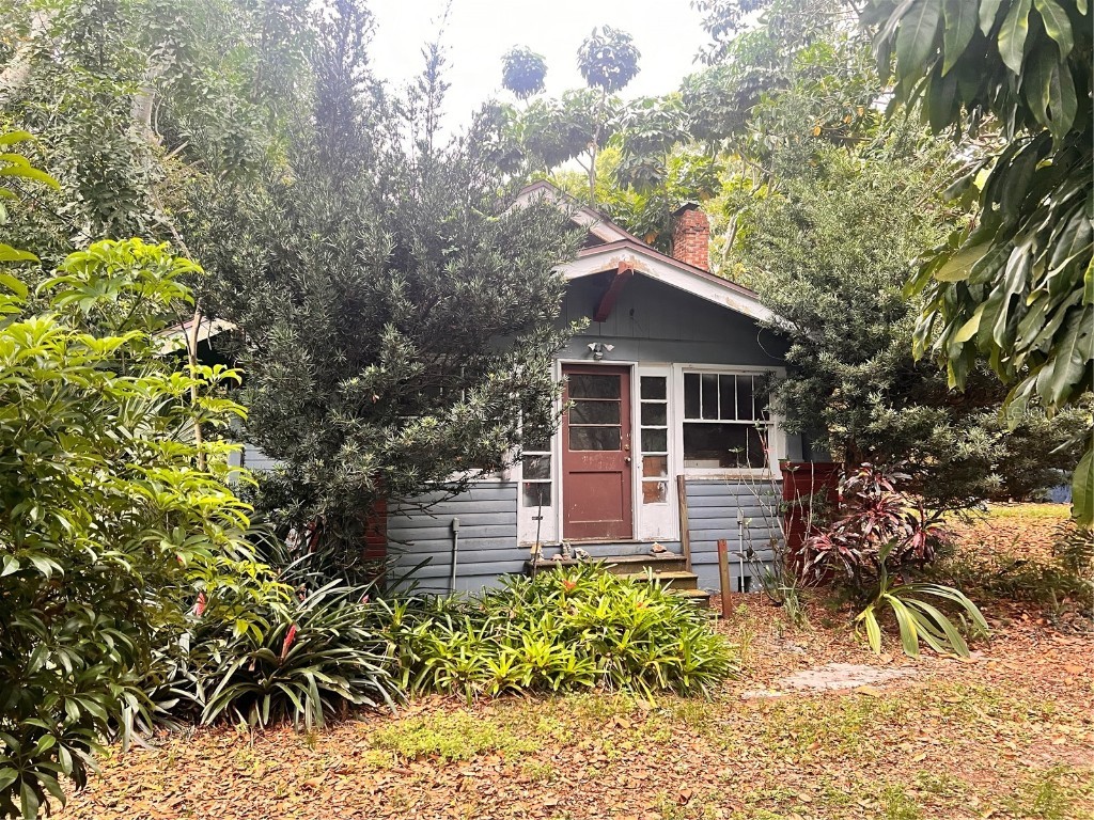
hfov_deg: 67.3
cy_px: 410
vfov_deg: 53.1
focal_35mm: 26
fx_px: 822
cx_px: 547
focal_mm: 5.7
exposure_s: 1/88
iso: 125
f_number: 1.5
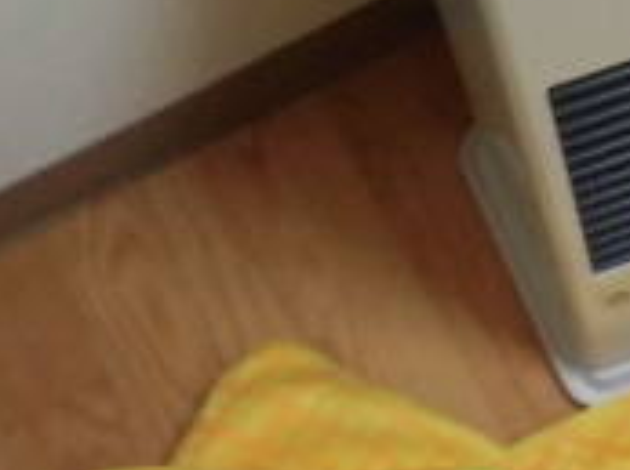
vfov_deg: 15.9
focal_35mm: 89
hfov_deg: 20.3
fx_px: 1616
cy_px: -87
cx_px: 805
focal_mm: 4.3
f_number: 3.1
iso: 320
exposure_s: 1/30
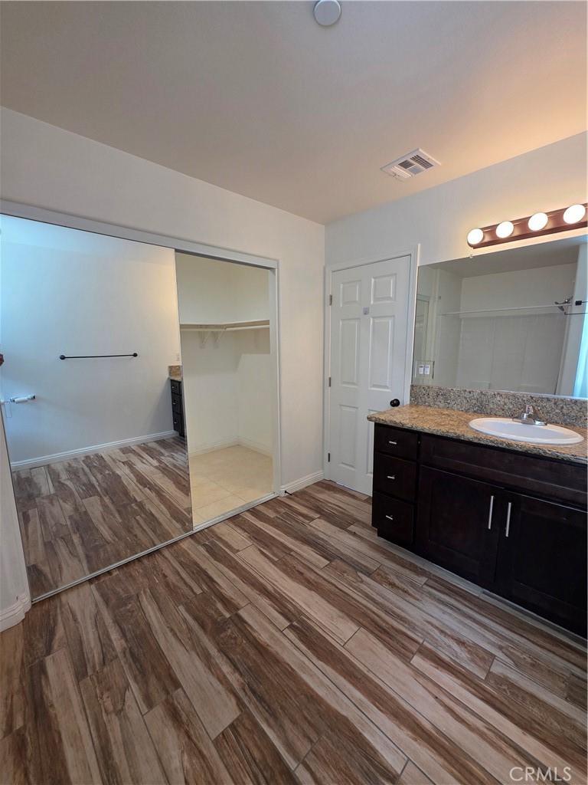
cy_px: 392
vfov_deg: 106.2
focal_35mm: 13
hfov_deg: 89.9
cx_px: 294
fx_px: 294
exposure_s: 1/120
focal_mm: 2.2
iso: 125
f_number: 1.9
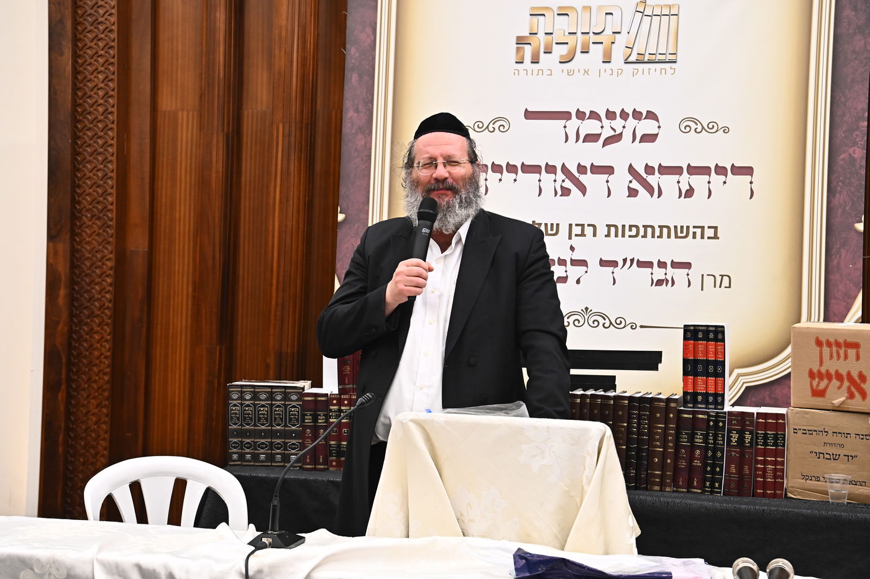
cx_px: 435
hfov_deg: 36.3
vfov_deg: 24.6
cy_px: 290
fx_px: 1328
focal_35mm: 55
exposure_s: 1/160
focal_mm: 55
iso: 3200
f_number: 7.1
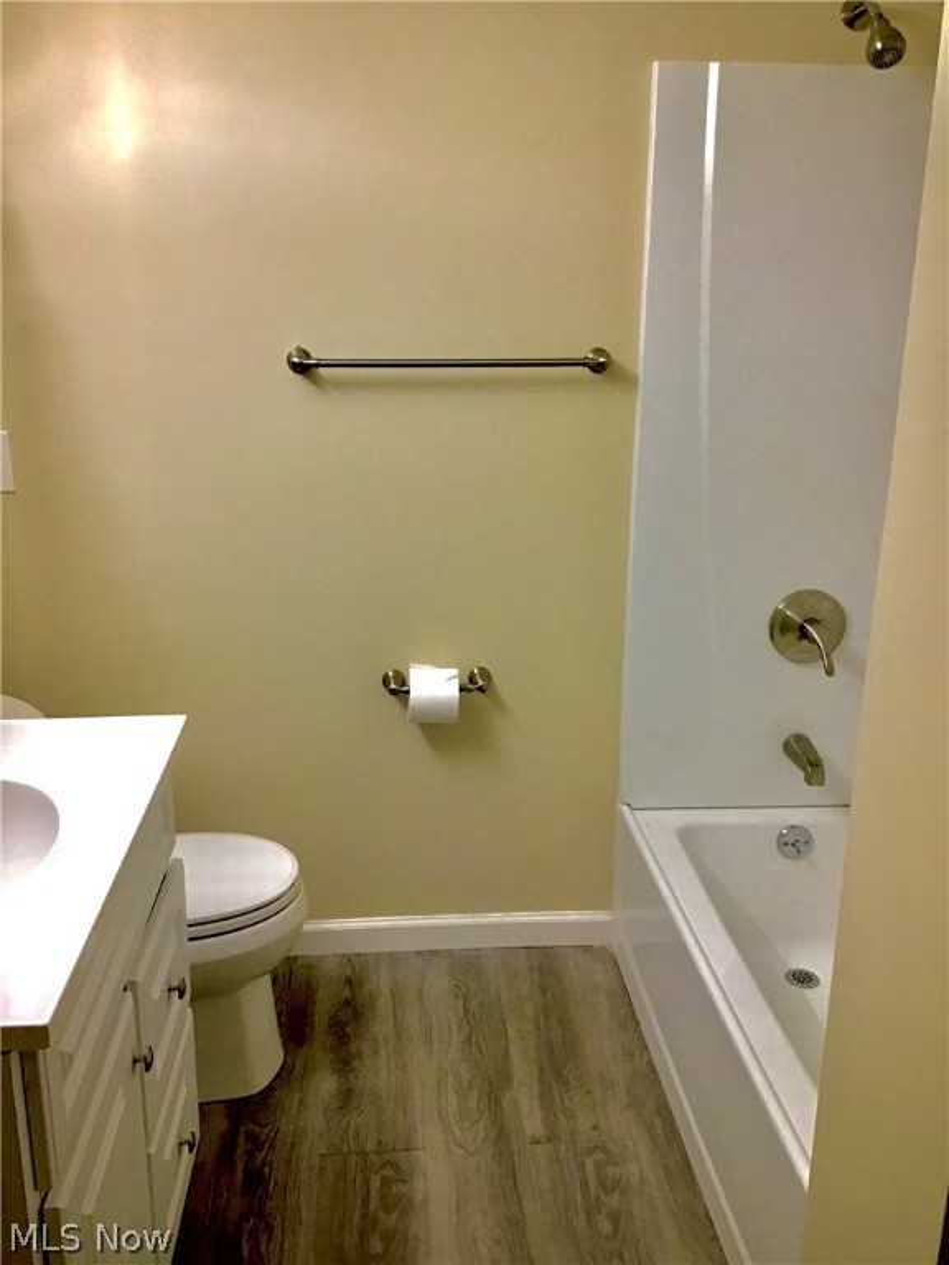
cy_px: 632
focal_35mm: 31
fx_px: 1133
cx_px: 474
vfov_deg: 58.4
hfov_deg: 45.4
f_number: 2.4
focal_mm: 3.3
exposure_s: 1/30
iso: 50
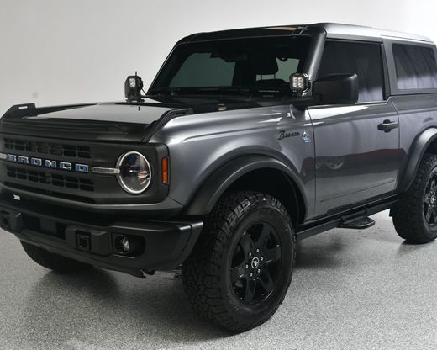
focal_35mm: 45
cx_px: 222
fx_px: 582
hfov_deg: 41.2
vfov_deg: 33.4
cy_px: 177
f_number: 10
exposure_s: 1/160
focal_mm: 26
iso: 100
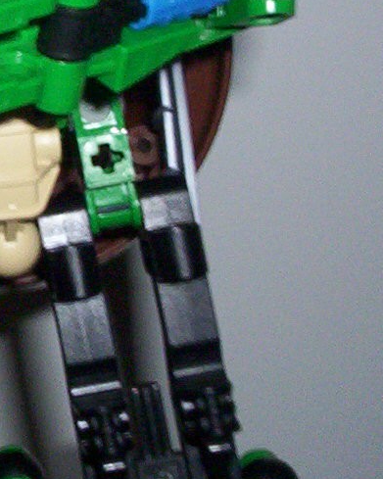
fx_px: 1758
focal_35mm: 124
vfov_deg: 15.3
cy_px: 35
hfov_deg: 11.8
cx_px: -236
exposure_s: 1/60
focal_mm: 4.99
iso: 140
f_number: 4.5
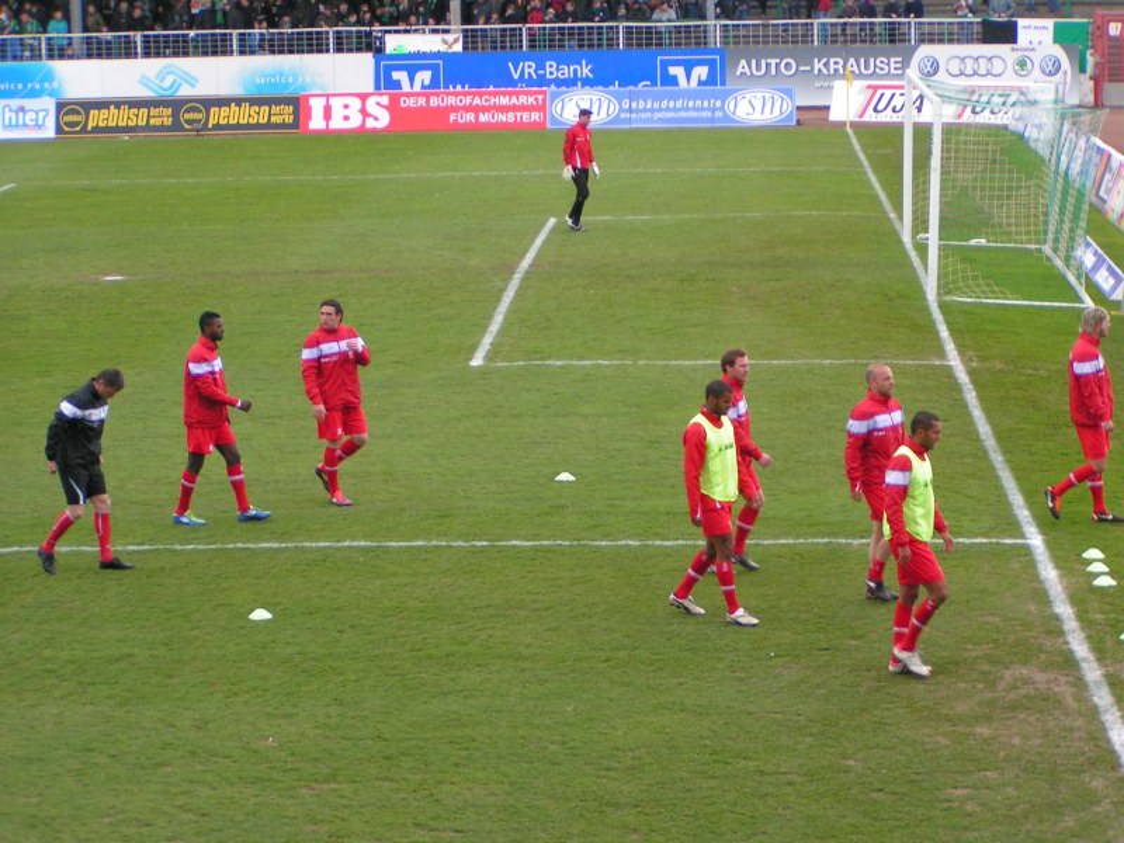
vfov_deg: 13.7
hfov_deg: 18.2
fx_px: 3507
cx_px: 562
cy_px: 422
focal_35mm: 108
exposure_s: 1/125
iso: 100
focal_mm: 16.6
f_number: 3.5
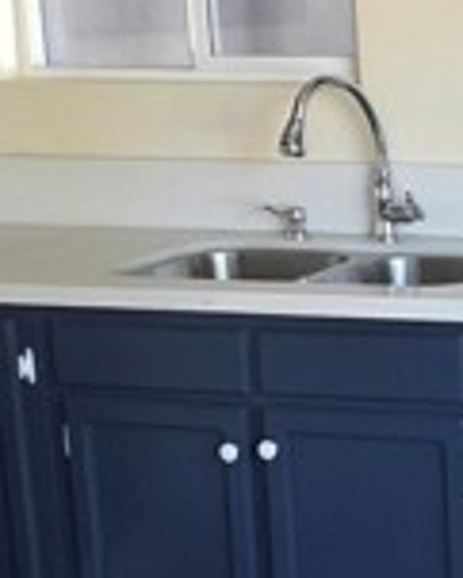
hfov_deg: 14.8
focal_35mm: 95
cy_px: 287
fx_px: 1626
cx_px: 735
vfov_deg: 20.2
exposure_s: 1/120
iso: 250
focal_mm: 6.3
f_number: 1.7
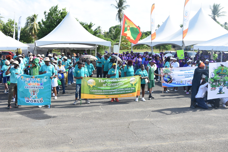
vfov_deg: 28.1
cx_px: 114
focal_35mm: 48
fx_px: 304
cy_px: 76
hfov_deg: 41.1
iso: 100
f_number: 4.5
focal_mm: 32
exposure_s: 1/250
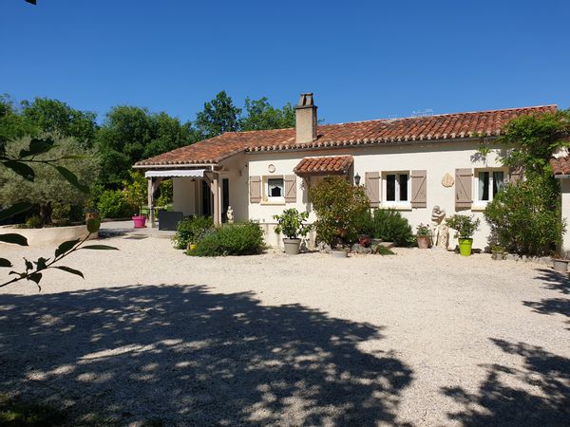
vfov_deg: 53.1
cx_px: 285
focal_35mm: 26
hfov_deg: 67.3
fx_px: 428
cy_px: 214
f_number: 2.4
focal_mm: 4.3
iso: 50
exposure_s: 1/2725
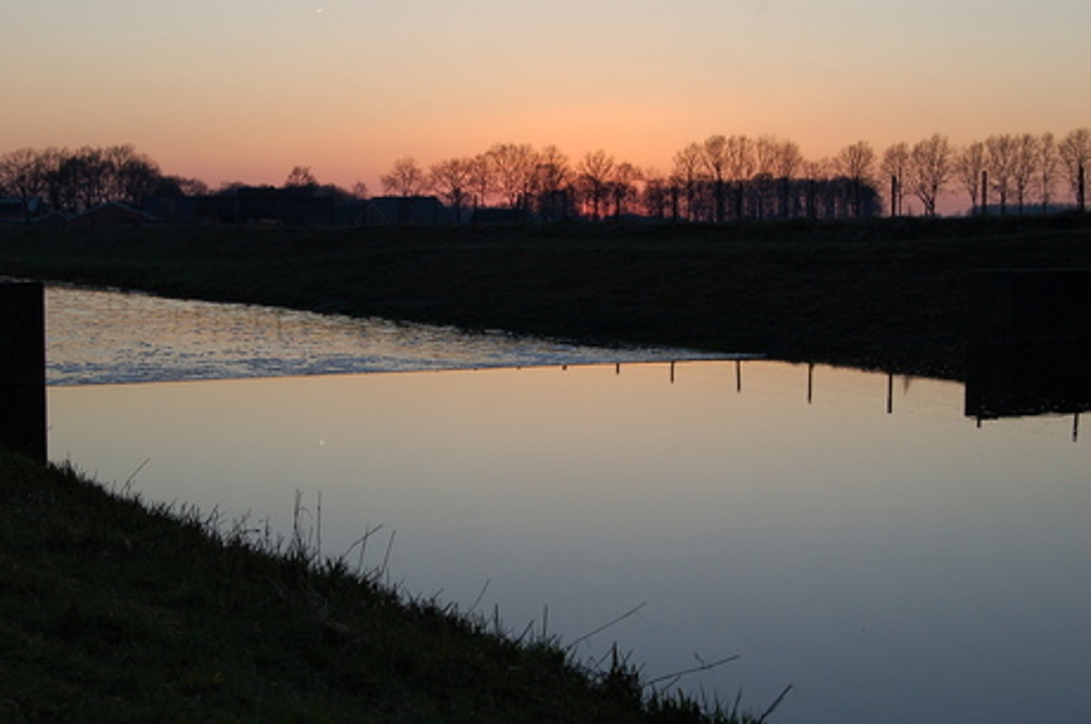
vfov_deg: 23.7
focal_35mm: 57
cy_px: 362
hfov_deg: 35.1
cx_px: 546
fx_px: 1724
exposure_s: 1/100
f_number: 9
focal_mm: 38
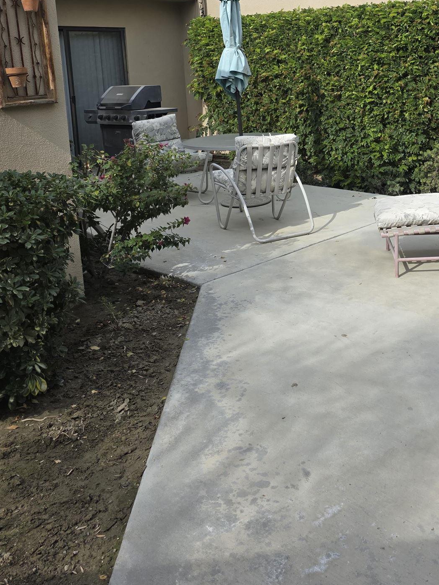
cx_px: 329
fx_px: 643
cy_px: 152
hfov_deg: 36.8
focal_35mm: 38
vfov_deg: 47.3
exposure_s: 1/6574
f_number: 1.7
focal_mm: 6.3
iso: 80
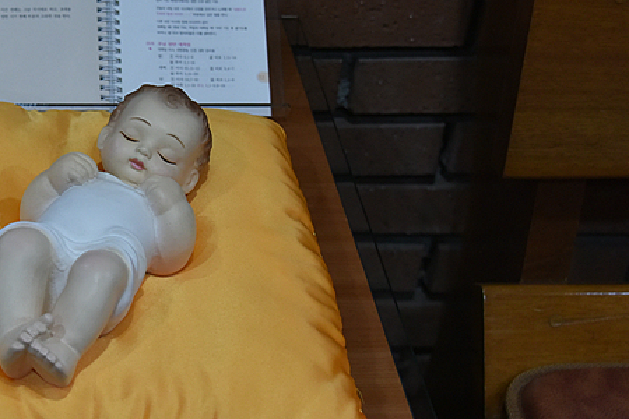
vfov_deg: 14.2
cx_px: 124
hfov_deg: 21.0
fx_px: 1677
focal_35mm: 96
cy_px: 172
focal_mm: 48
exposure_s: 1/125
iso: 1600
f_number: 5
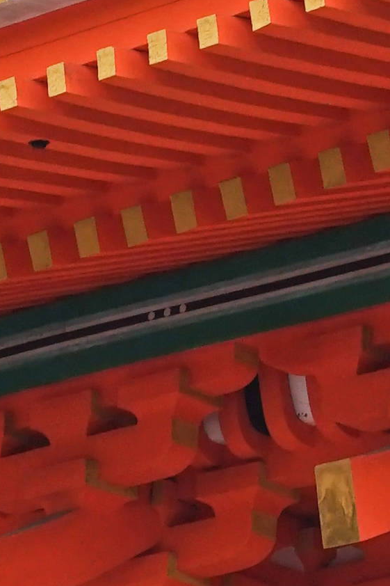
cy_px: -615
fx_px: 6372
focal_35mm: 392
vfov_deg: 5.2
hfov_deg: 3.5
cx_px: 524
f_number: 5.6
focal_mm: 55
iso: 500
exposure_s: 1/125
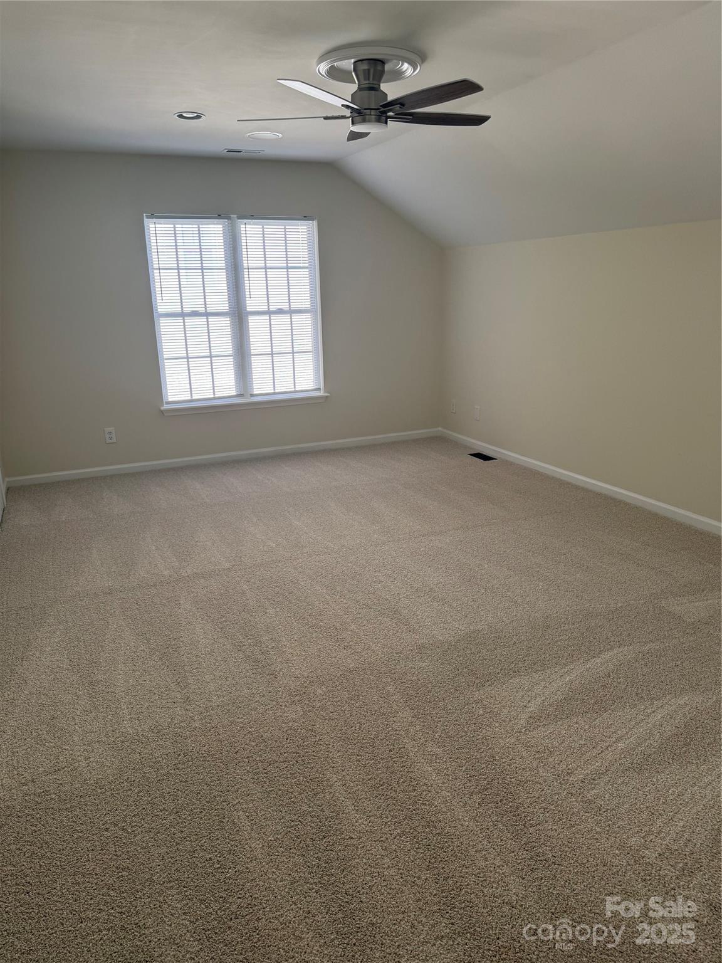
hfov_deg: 56.8
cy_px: 482
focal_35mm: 24
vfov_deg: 71.6
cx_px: 361
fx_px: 667
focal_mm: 6.76
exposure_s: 1/228
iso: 100
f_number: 1.78
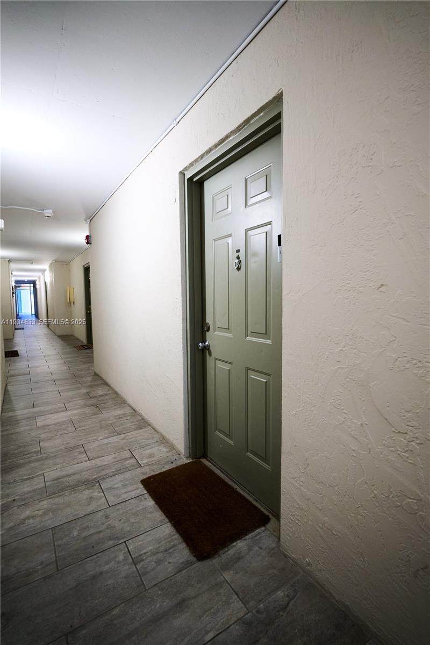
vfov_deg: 93.3
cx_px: 215
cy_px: 322
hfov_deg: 70.4
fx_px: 305
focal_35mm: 17
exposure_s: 1/125
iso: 3200
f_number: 2.8
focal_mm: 17
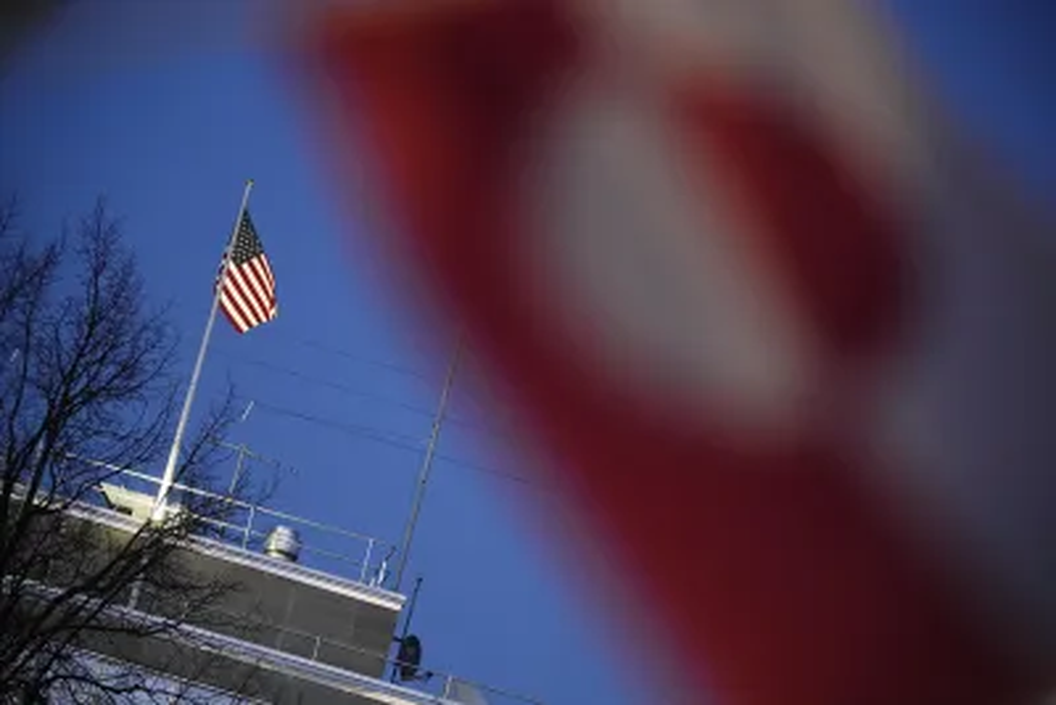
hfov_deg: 20.6
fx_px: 2905
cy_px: 352
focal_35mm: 99
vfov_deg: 13.8
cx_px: 528
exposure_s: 1/250
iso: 10000
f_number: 2.8
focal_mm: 99
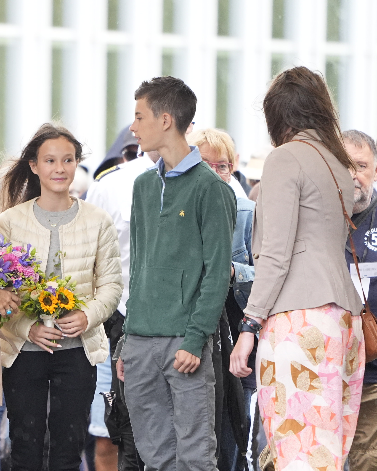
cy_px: 289
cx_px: -24
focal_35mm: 717
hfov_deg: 2.2
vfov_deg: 2.7
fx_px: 10002
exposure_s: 1/500
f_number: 5.6
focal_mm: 400
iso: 2000
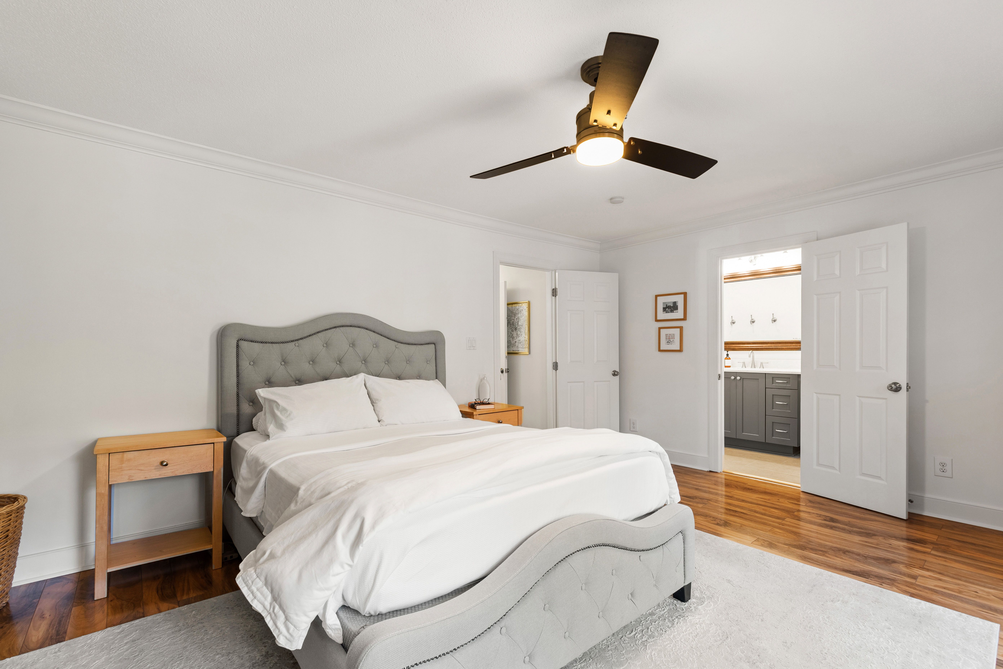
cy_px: 334
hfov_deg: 100.4
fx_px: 418
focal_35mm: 15
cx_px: 502
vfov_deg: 77.3
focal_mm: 10
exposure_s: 1.3
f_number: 8
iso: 100
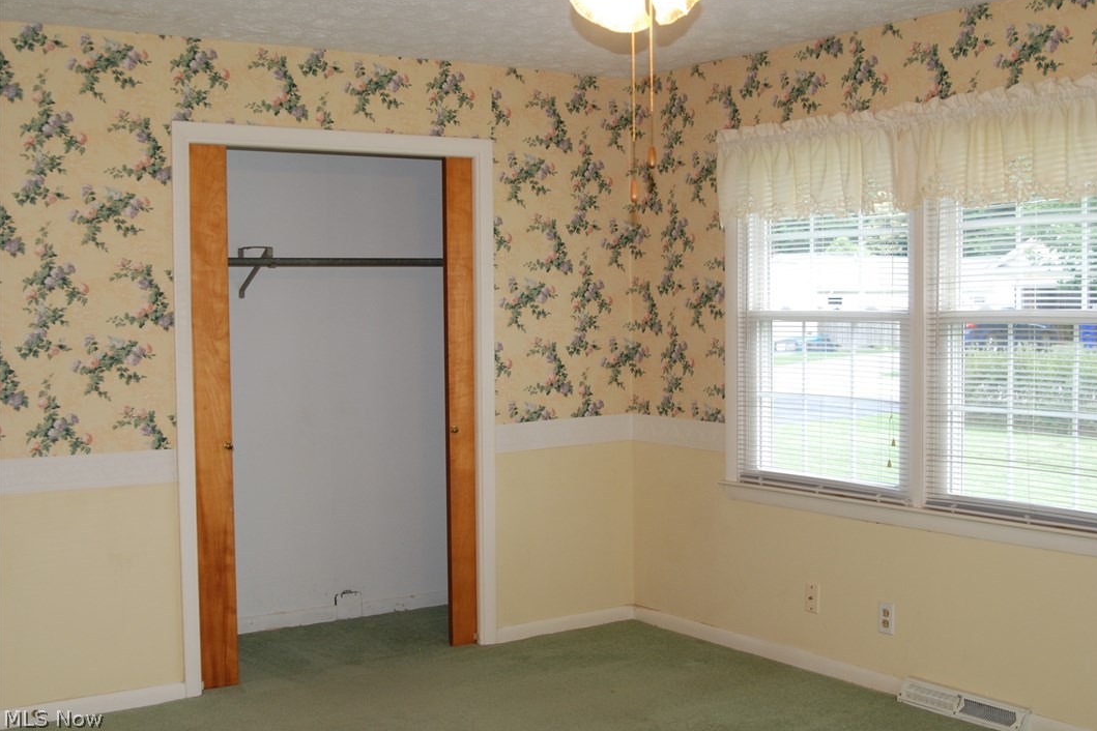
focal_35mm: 43
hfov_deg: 45.4
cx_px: 559
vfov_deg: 31.2
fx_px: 1310
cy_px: 360
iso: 400
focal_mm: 28
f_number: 4
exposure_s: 1/60
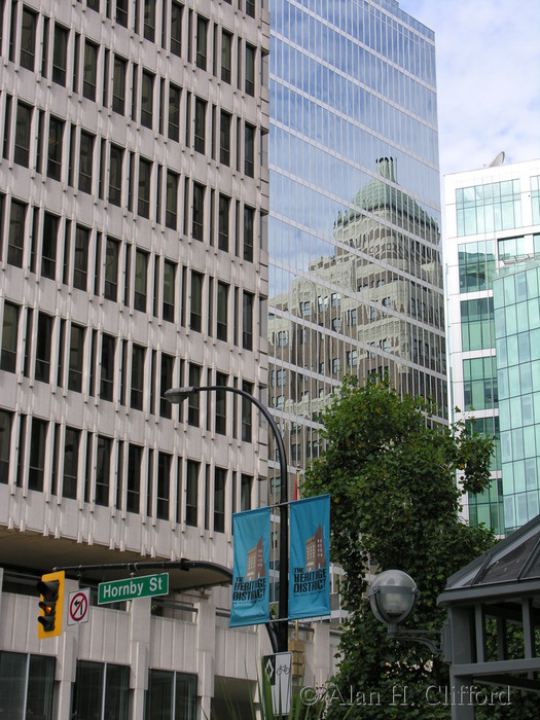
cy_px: 360
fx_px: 1477
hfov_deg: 20.7
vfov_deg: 27.4
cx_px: 270
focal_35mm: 71
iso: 50
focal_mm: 18
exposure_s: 1/154
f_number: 5.9
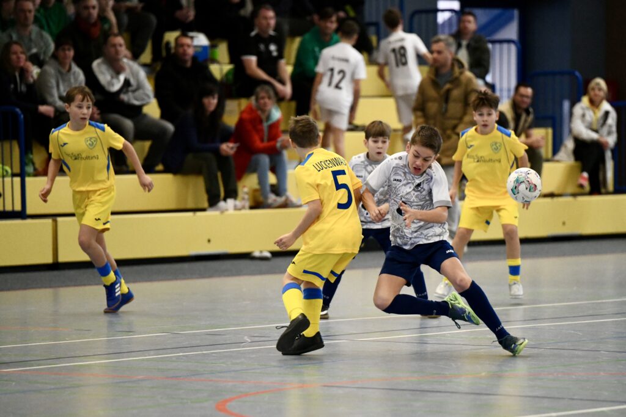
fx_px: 3391
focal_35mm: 195
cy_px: 208
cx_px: 313
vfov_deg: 7.0
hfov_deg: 10.5
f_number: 2.8
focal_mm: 195
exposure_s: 1/1600
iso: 8000
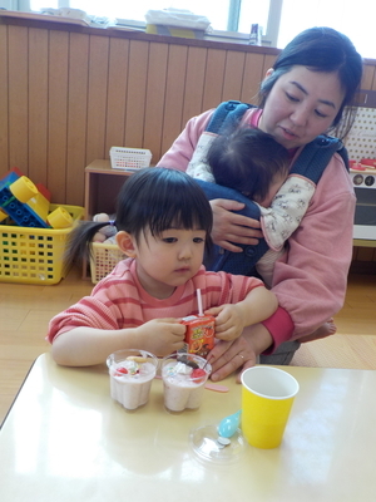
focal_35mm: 30
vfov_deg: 60.0
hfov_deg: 46.8
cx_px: 188
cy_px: 251
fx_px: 434
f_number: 3.3
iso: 125
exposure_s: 1/80
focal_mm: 4.1
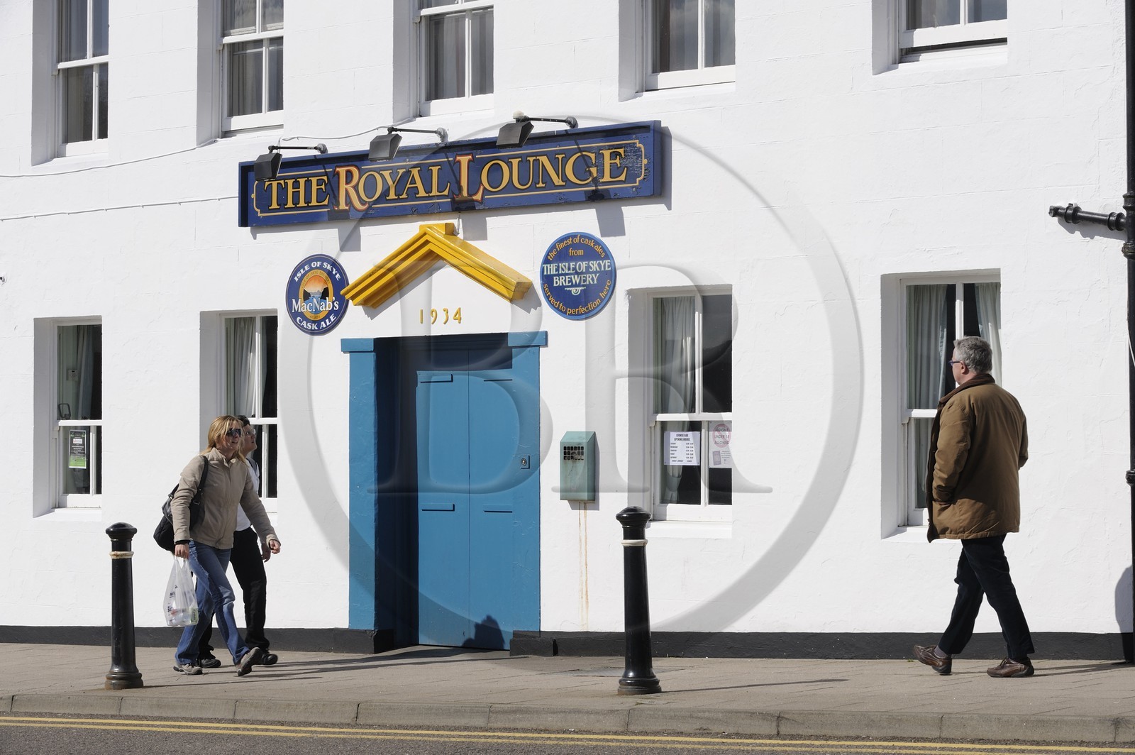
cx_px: 568
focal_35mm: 95
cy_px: 378
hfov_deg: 21.5
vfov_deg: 14.4
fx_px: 2993
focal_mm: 95
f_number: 16
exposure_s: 1/250
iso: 200
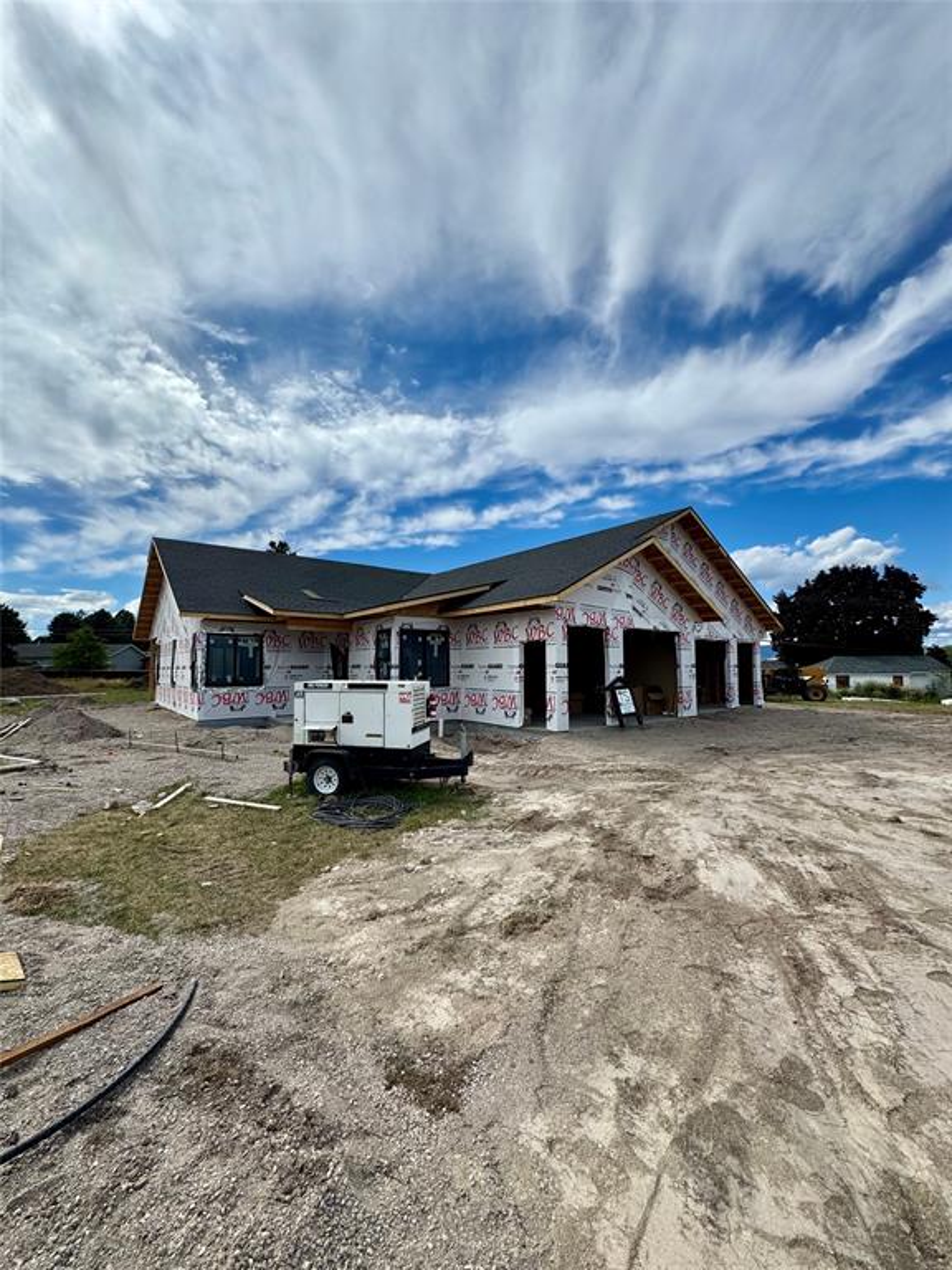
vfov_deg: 102.1
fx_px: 513
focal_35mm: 14
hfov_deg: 85.7
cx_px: 476
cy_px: 635
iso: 50
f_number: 2.2
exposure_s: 1/3546
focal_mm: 2.22
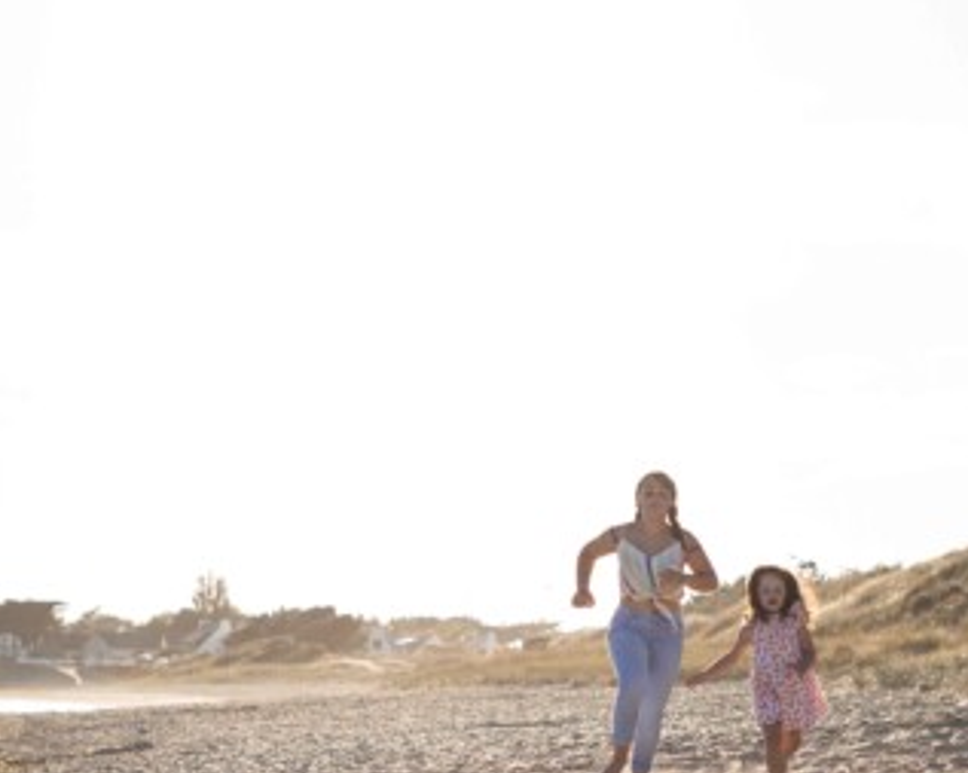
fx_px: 3177
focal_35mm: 111
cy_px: 684
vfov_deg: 13.7
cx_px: 701
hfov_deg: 17.2
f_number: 2.8
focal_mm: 50
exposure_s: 1/1600
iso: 100
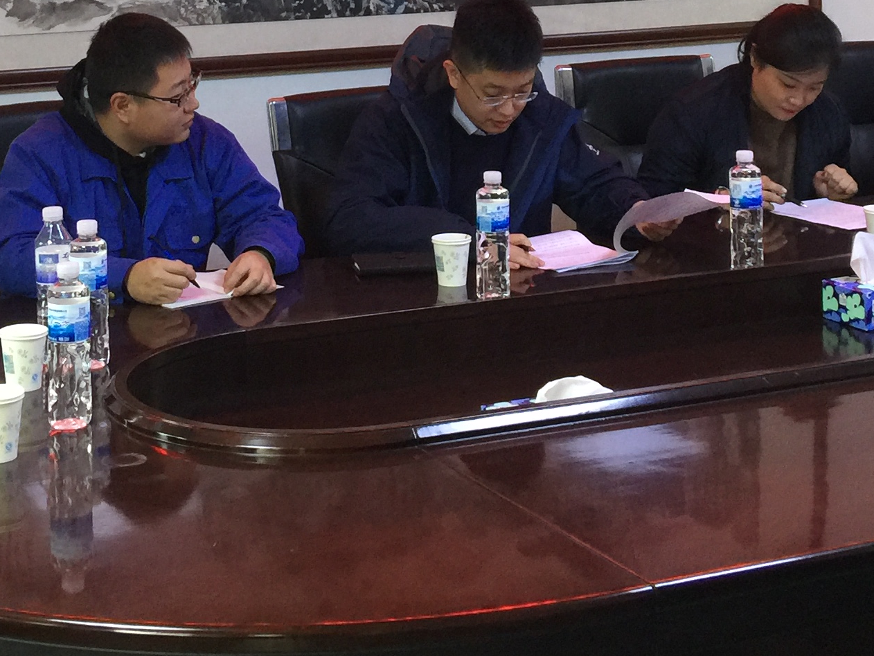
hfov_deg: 25.9
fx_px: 1894
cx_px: 361
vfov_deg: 18.7
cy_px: -101
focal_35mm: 75
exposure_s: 1/17
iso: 100
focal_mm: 4.15
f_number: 2.2
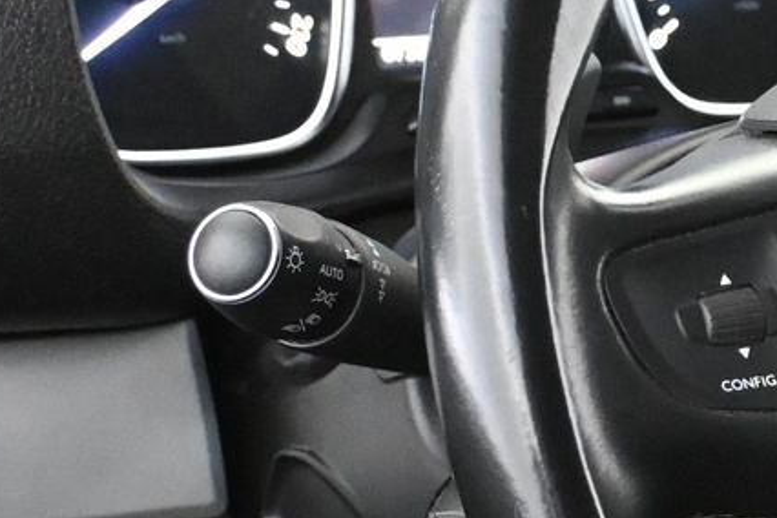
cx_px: 1102
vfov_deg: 8.7
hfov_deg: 12.5
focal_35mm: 157
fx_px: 3387
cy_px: 254
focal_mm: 27.5
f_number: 4.5
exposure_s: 1/40
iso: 9000
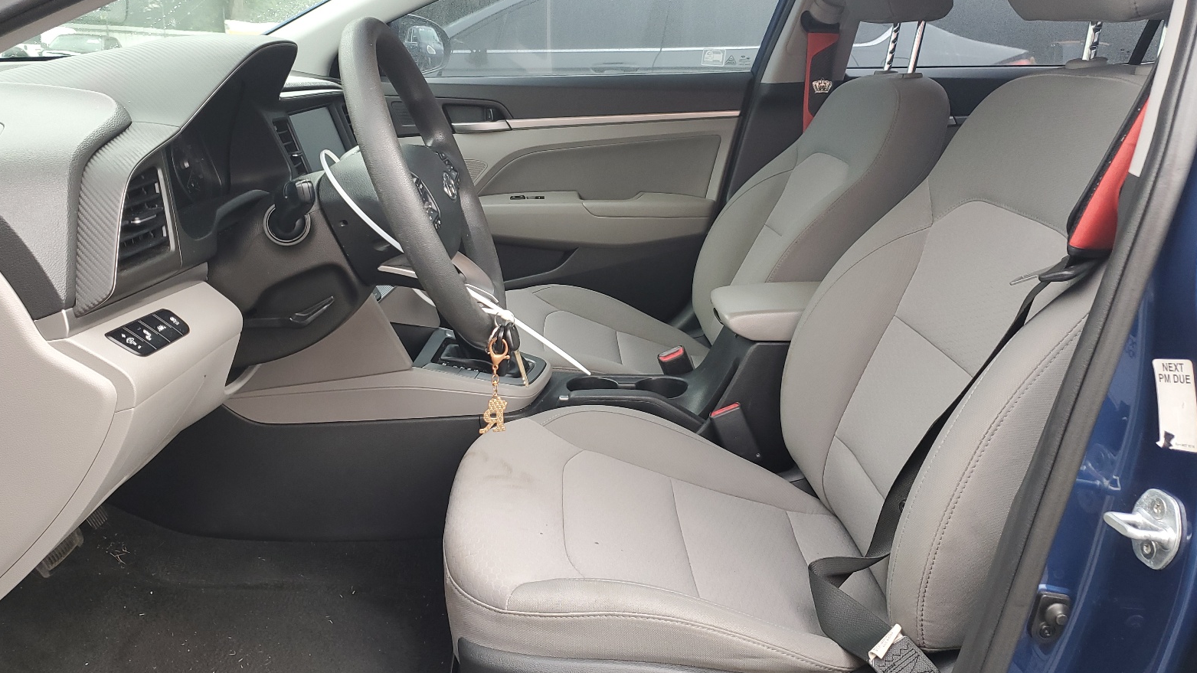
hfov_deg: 66.1
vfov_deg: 40.1
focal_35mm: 29
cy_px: 294
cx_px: 586
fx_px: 920
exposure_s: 1/120
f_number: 1.5
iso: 60
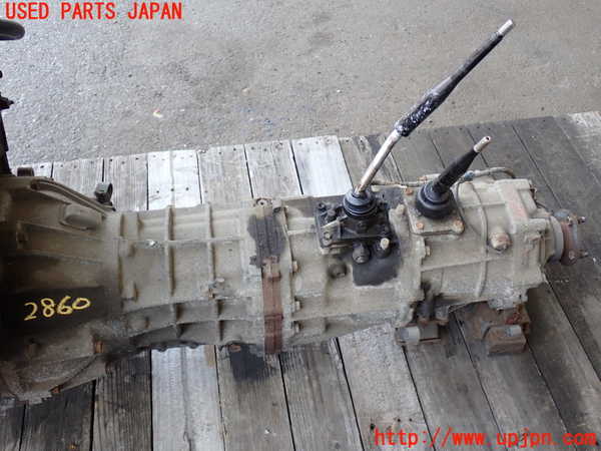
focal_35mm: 38
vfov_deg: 37.7
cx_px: 300
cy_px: 226
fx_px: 660
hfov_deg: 49.0
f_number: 2.7
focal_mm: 6.83
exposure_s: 1/80
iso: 160
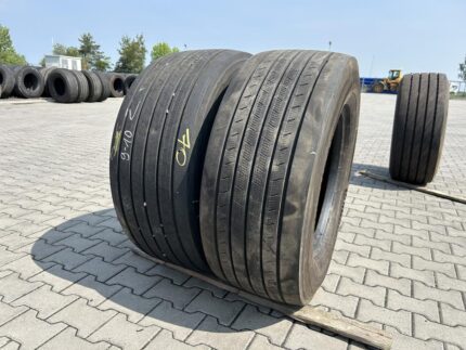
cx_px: 233
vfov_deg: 53.1
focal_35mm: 26
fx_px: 350
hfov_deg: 67.3
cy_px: 175
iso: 50
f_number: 1.5
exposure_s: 1/2123
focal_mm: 5.7
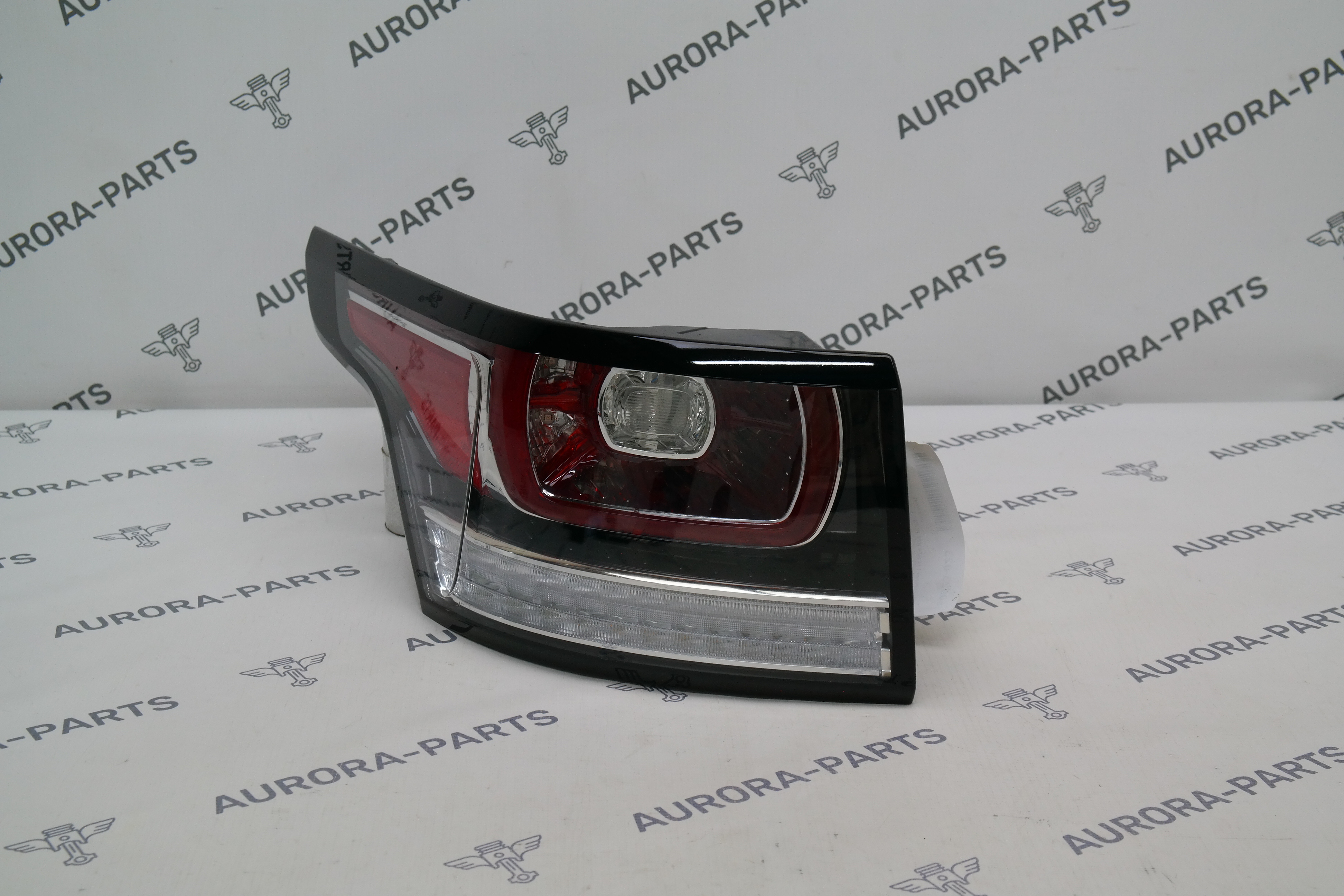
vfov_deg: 25.5
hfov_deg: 37.5
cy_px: 448
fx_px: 1979
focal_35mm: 53
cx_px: 672
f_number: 7.1
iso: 400
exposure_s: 1/60
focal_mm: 35
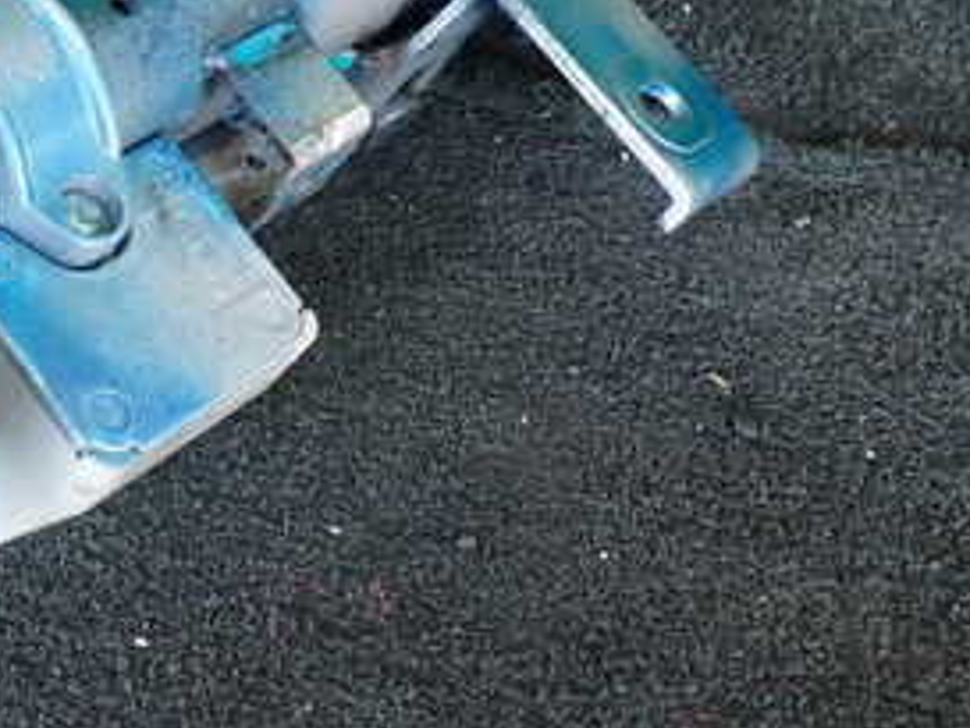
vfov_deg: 21.6
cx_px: 53
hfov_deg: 28.0
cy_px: 28
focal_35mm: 66
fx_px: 1850
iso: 200
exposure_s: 1/40
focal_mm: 5.4
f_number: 2.3
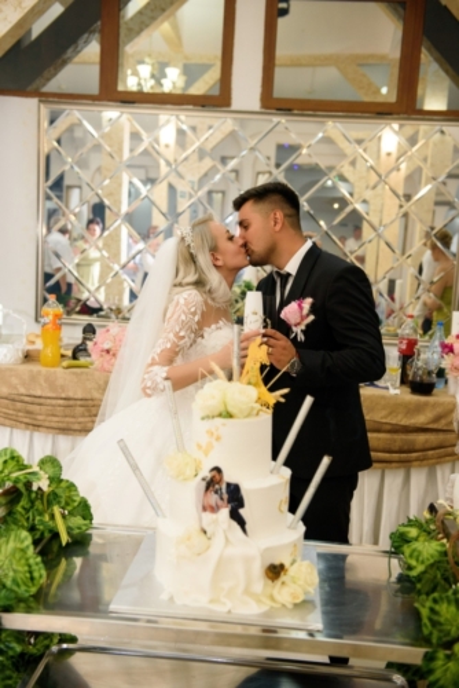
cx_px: 230
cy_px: 344
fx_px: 840
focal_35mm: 44
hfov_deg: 30.6
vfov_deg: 44.5
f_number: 3.3
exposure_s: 1/180
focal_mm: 44
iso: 1600
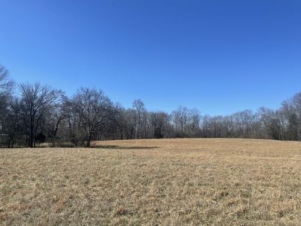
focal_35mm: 25
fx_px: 217
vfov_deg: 54.9
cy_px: 113
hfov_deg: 69.4
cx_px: 150
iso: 32
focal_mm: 5.1
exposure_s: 1/3165
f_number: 1.6
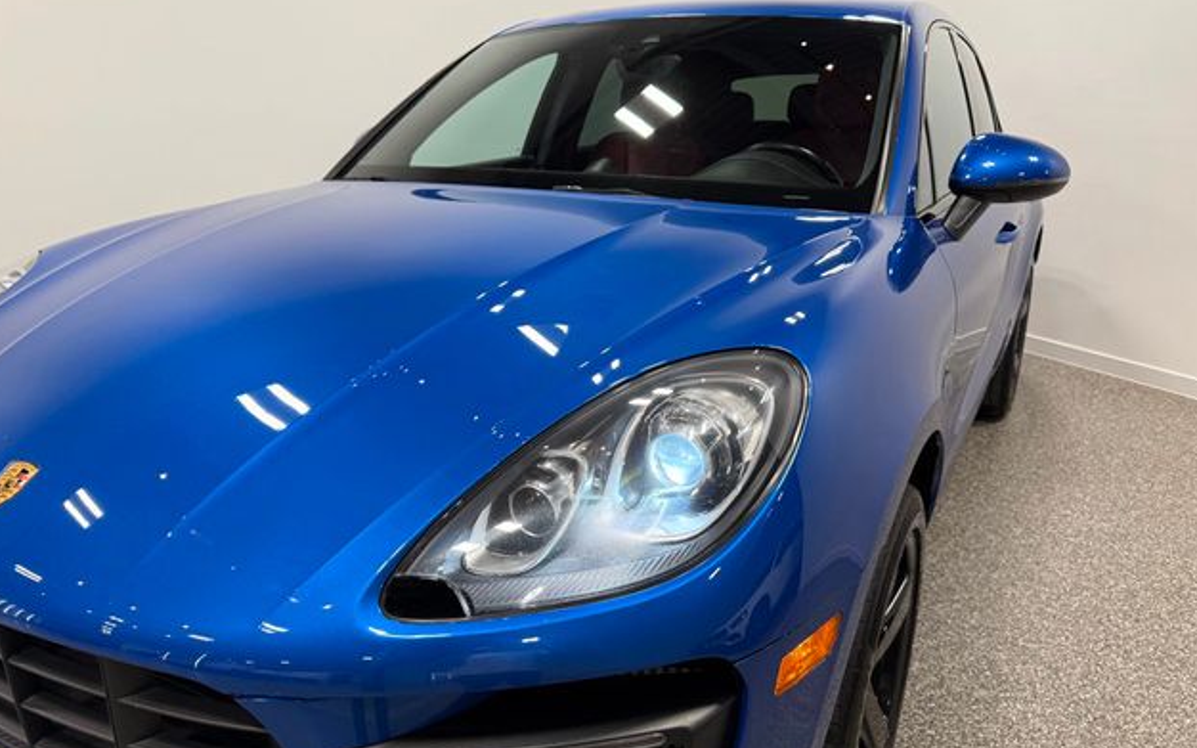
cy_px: 434
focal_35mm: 26
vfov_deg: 47.4
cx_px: 598
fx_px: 848
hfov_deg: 70.4
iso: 100
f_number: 1.78
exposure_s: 1/251
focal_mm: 6.76
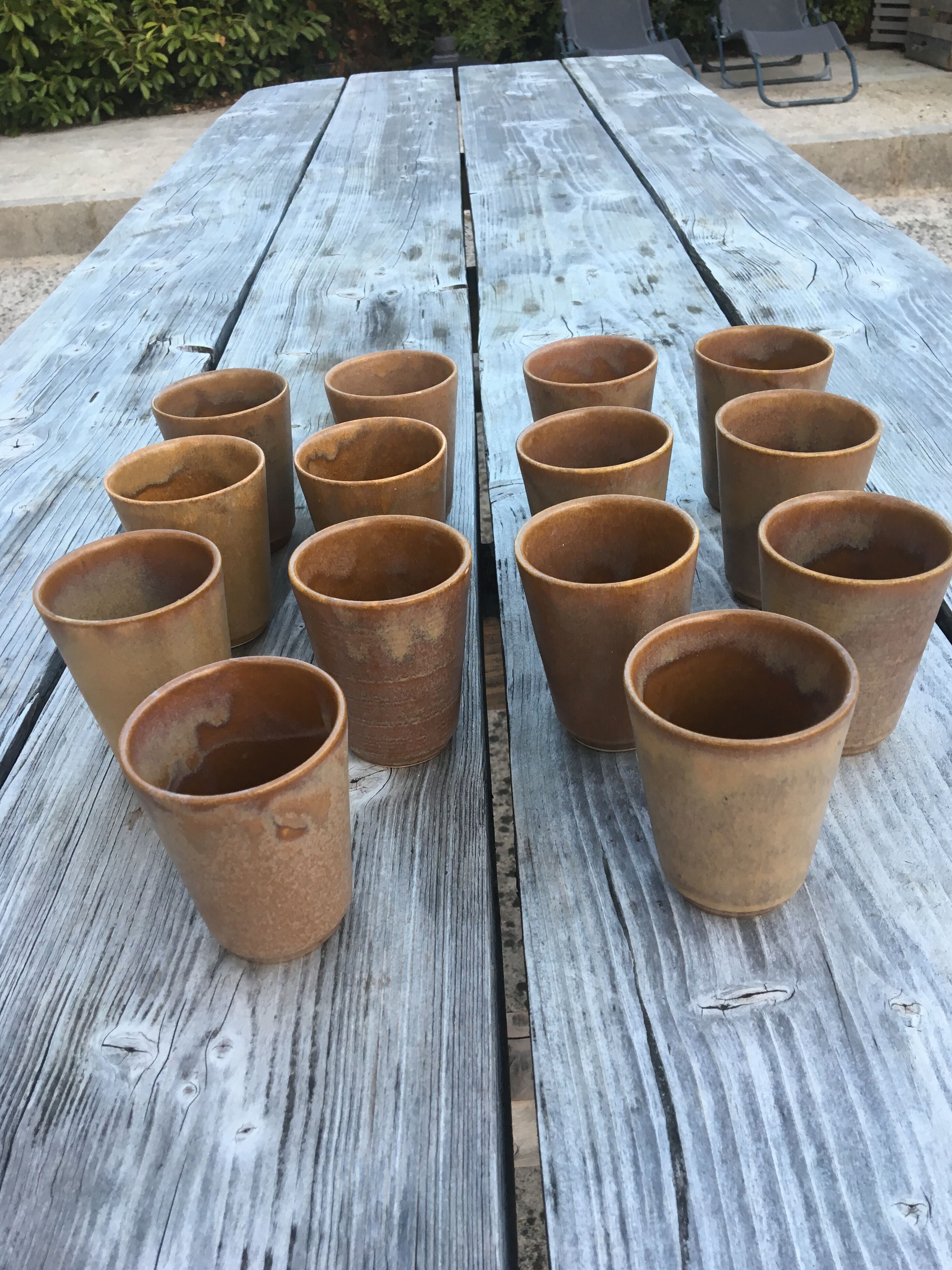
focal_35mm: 30
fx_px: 1100
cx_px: 480
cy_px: 635
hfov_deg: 46.8
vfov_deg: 60.0
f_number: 2.2
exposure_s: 1/33
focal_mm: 4.15
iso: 25
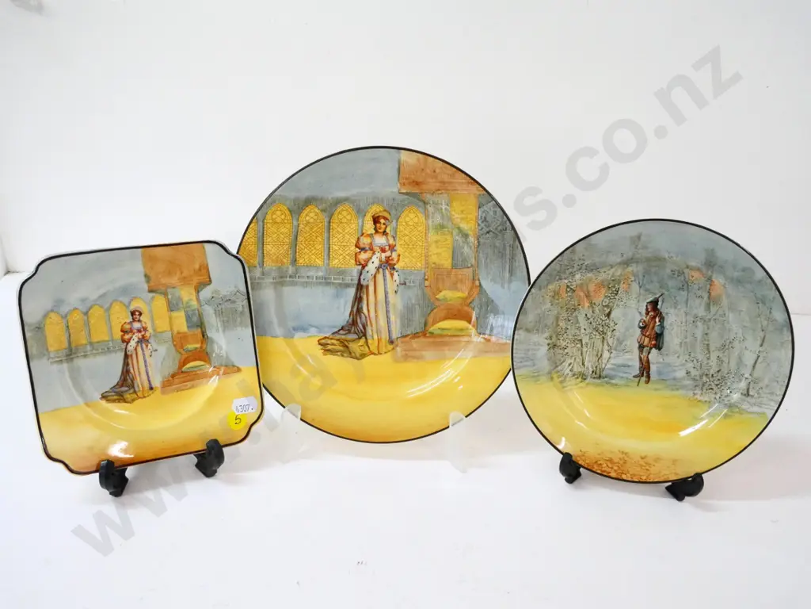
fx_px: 703
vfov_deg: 46.8
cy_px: 304
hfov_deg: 60.0
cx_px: 406
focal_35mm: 30
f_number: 6.3
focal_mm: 15
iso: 3200
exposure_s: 1/160
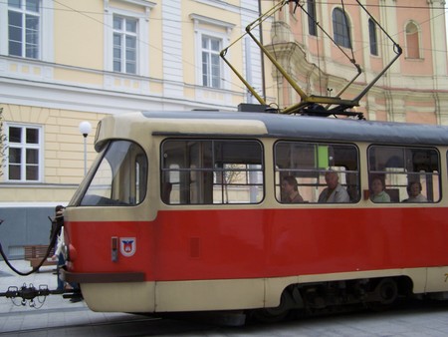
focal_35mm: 38
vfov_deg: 37.8
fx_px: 492
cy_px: 168
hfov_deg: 49.0
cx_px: 224
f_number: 2.8
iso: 80
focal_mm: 6.3
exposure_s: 1/320
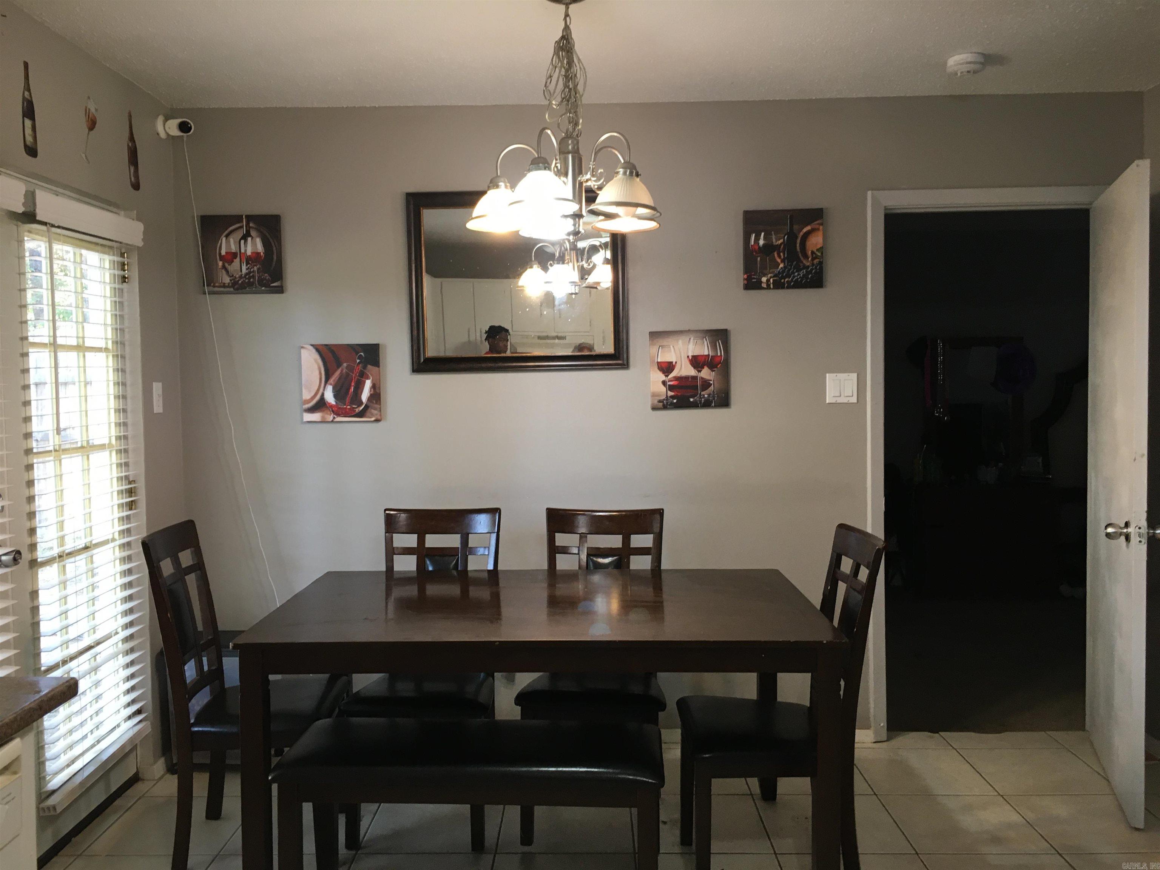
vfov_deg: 48.2
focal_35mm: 29
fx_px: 972
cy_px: 435
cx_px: 580
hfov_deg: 61.7
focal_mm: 4.15
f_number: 2.2
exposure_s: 1/30
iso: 80
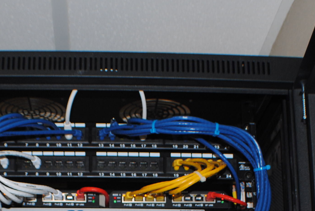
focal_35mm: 109
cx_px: 129
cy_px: 289
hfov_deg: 18.7
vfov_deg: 12.2
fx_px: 955
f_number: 4.2
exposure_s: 1/60
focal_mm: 26
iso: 200
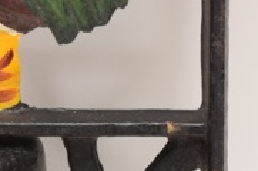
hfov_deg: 4.5
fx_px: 3268
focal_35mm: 457
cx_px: -1
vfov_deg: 3.0
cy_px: -1
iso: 1000
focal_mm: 55
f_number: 5.6
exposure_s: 1/60
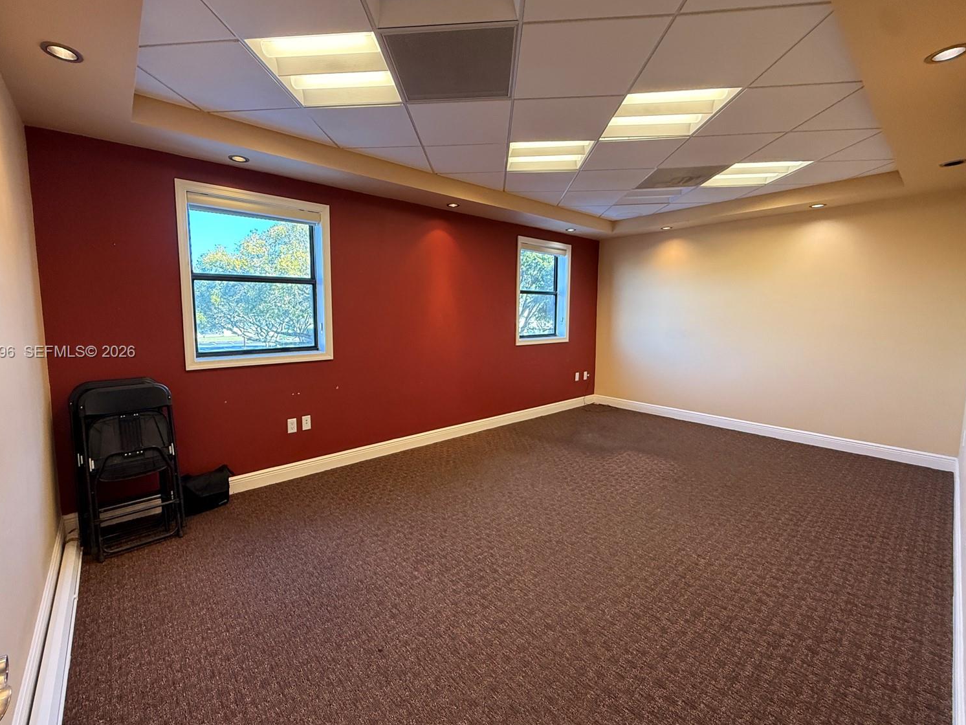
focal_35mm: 15
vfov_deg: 81.7
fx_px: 419
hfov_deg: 98.0
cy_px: 353
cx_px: 452
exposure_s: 1/120
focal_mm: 2.22
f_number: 2.2
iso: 320
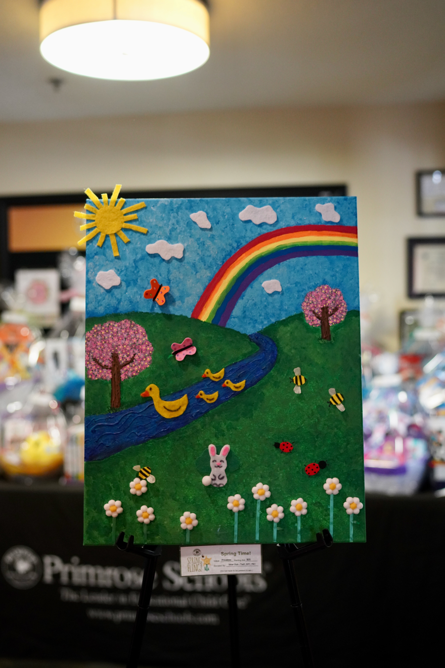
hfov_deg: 37.9
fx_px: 649
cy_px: 334
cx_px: 222
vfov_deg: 54.4
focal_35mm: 35
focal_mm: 35
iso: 2000
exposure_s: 1/160
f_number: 2
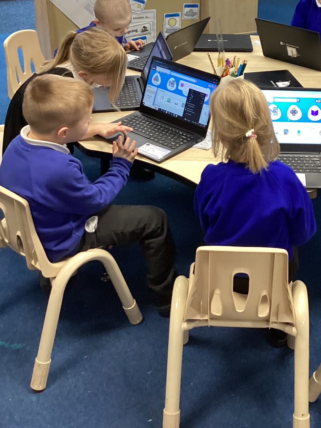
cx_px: 253
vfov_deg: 35.0
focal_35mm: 53
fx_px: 655
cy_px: 81
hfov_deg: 27.0
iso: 200
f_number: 2.4
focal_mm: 3.3
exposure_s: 1/50
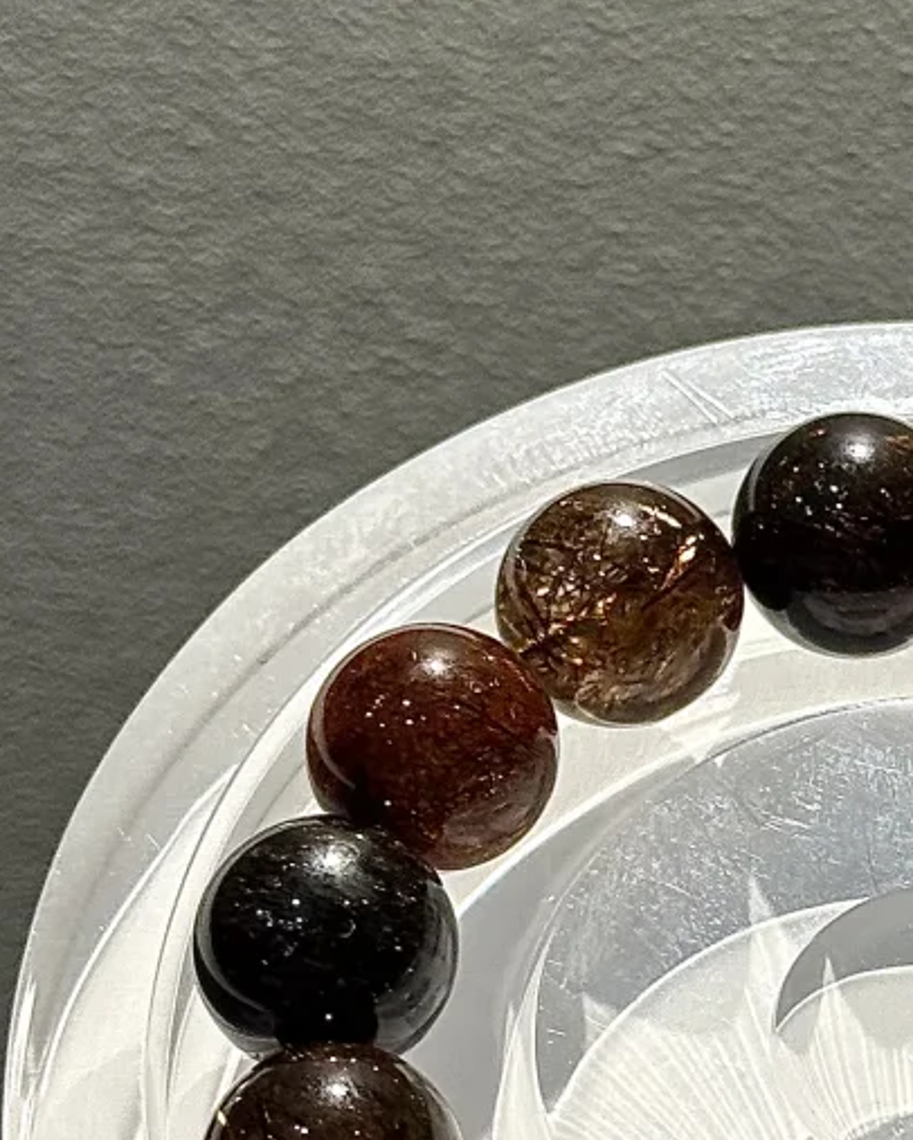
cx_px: 931
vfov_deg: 14.5
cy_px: 729
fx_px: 4490
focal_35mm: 133
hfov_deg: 11.5
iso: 64
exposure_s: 1/100
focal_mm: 6.76
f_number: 1.78
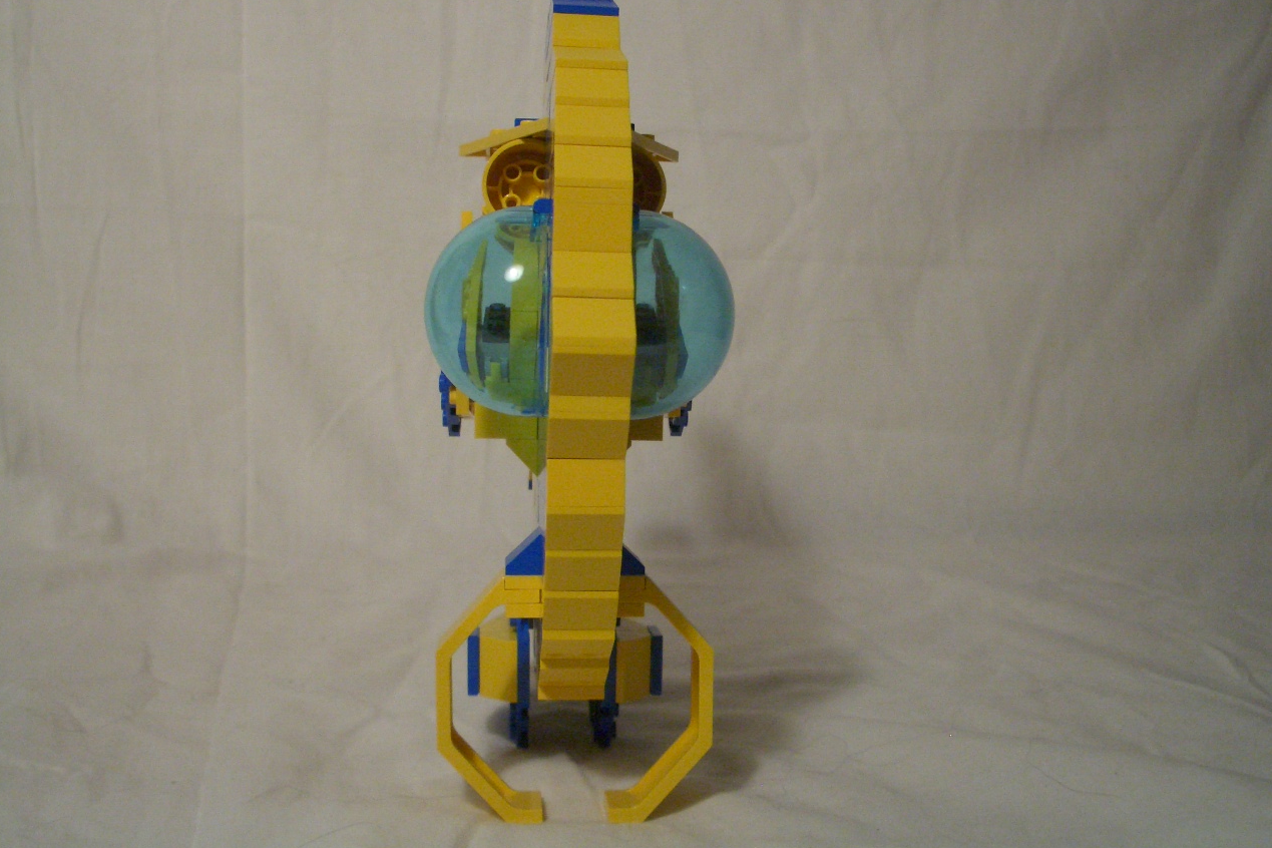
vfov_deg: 31.2
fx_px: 1519
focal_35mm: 43
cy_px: 372
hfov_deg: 45.4
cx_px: 634
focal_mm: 6.8
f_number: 2.8
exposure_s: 1/125
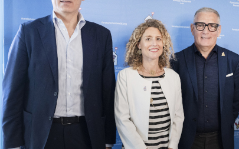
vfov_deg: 25.8
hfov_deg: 39.8
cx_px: 160
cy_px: 70
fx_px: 326
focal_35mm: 50
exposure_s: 1/320
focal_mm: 31
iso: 5000
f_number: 5
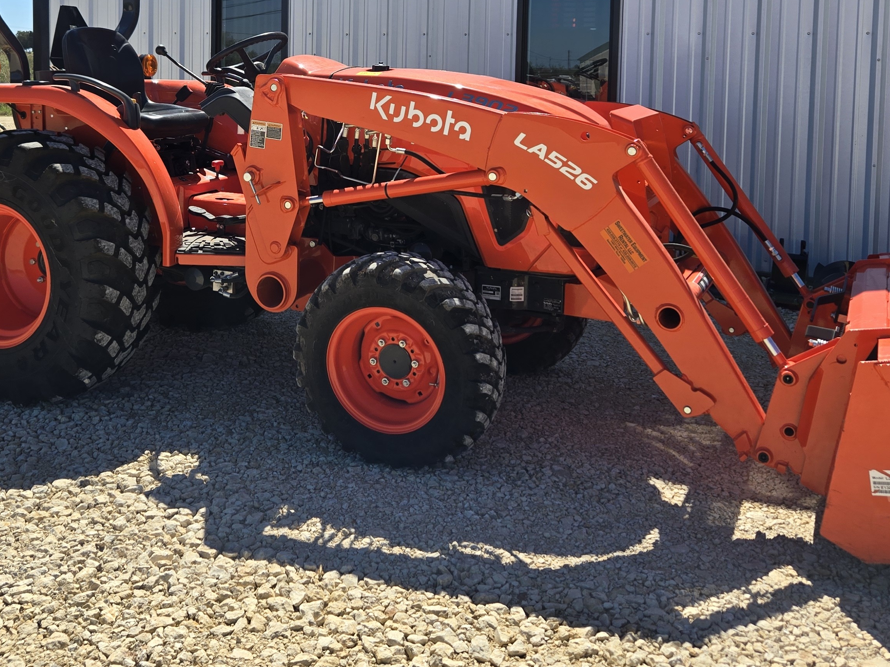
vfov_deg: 34.7
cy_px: 124
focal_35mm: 40
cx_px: 351
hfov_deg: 46.5
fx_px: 1028
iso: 25
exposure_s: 1/2016
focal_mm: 5.4
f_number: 1.8
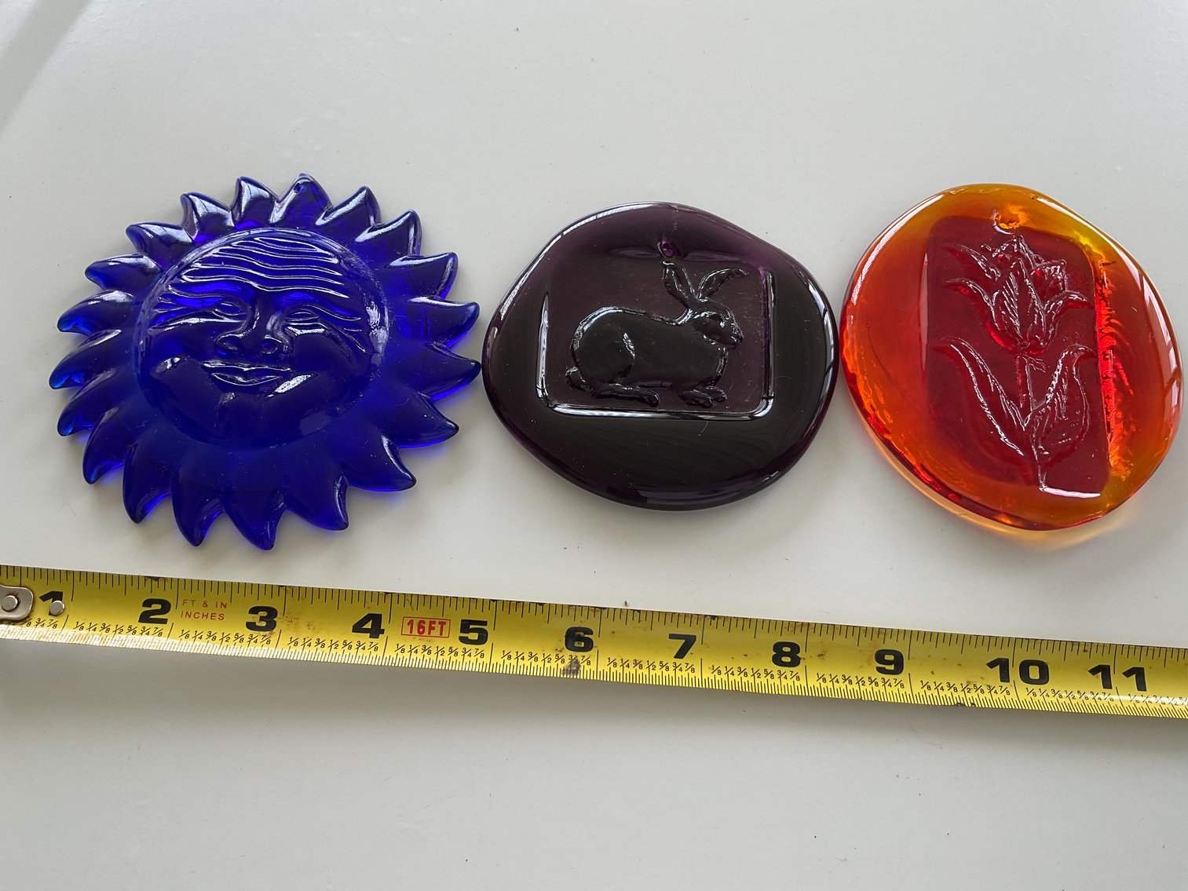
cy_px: 446
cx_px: 594
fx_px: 995
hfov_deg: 61.7
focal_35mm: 29
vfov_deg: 48.2
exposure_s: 1/120
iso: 32
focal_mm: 3
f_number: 1.8
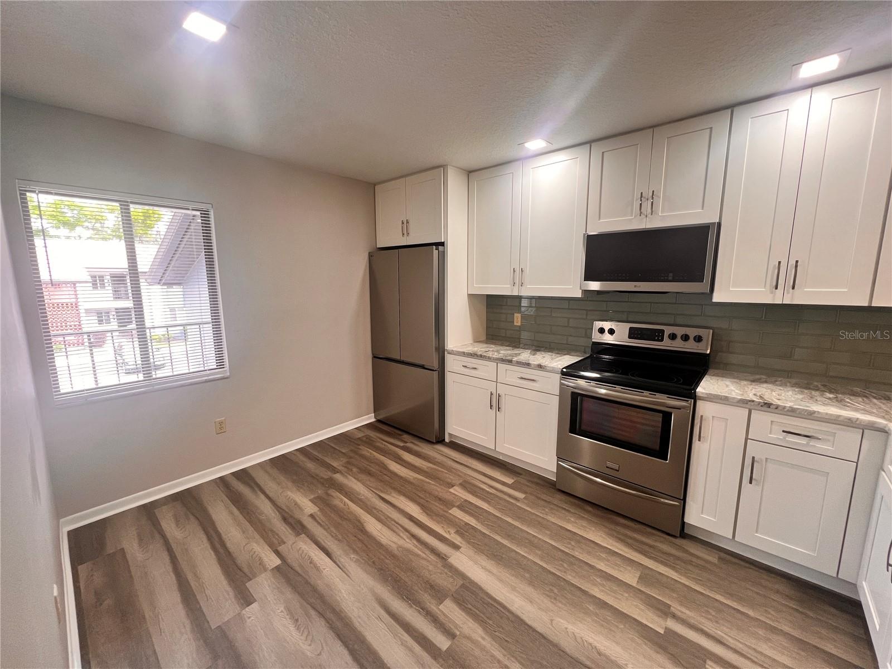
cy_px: 334
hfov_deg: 106.2
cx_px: 446
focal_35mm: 13
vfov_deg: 89.9
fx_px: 335
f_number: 1.8
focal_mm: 1.57
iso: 125
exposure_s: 1/60
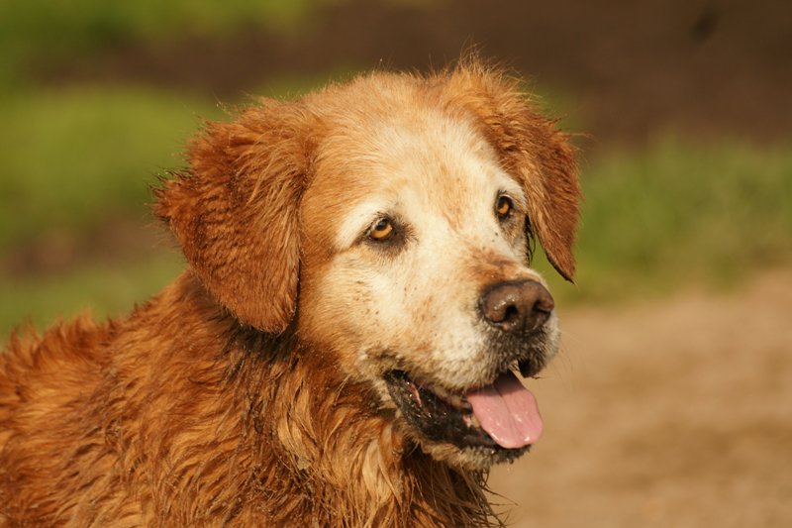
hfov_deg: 6.5
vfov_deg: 4.4
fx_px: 6928
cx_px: 396
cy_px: 264
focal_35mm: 315
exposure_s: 1/800
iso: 200
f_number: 7.1
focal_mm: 210
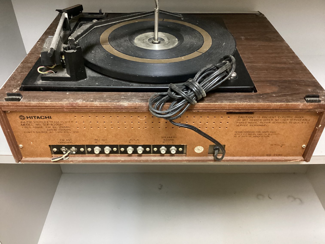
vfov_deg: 45.4
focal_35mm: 31
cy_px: 122
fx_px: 291
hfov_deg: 58.3
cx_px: 162
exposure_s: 1/30
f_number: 2.4
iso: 800
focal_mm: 3.3
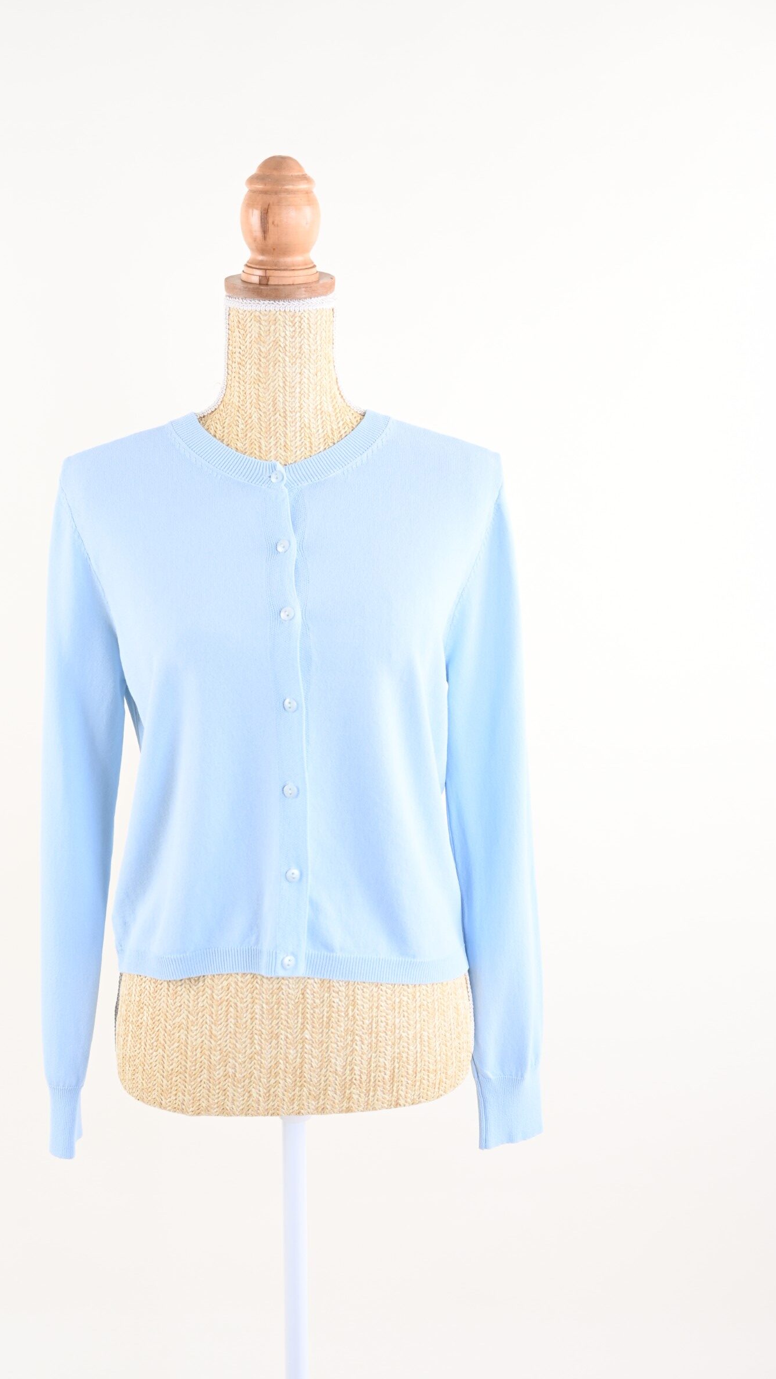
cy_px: 689
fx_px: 1263
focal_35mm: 35
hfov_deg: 34.0
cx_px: 315
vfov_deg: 57.3
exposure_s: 1/125
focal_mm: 32.5
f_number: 9
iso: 125
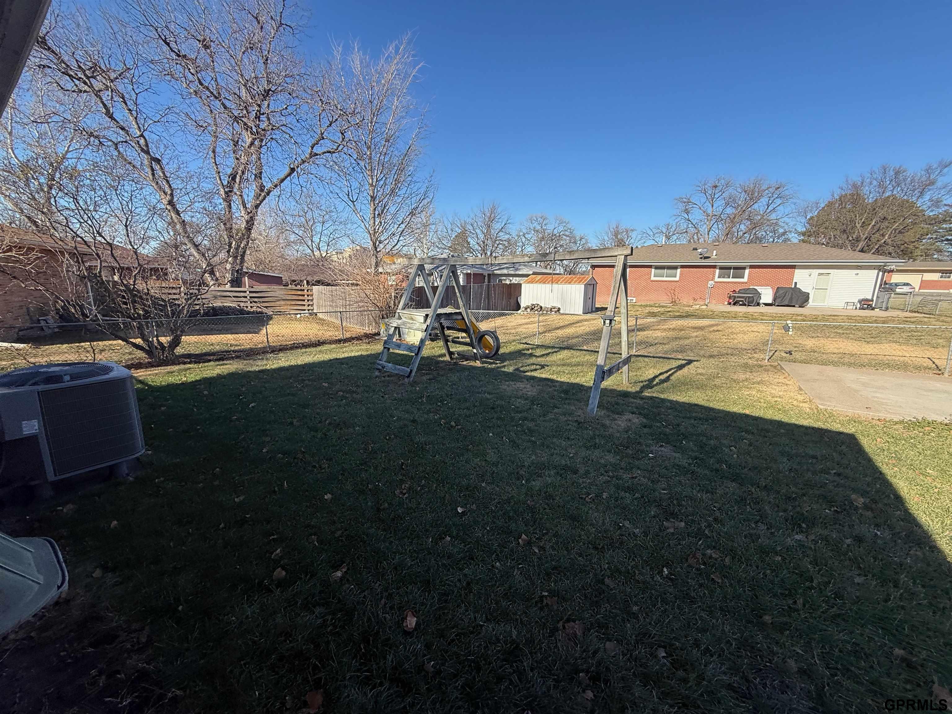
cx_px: 476
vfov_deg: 85.7
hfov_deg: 102.1
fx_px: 385
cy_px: 357
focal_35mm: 14
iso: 50
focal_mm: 2.22
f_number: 2.2
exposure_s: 1/955
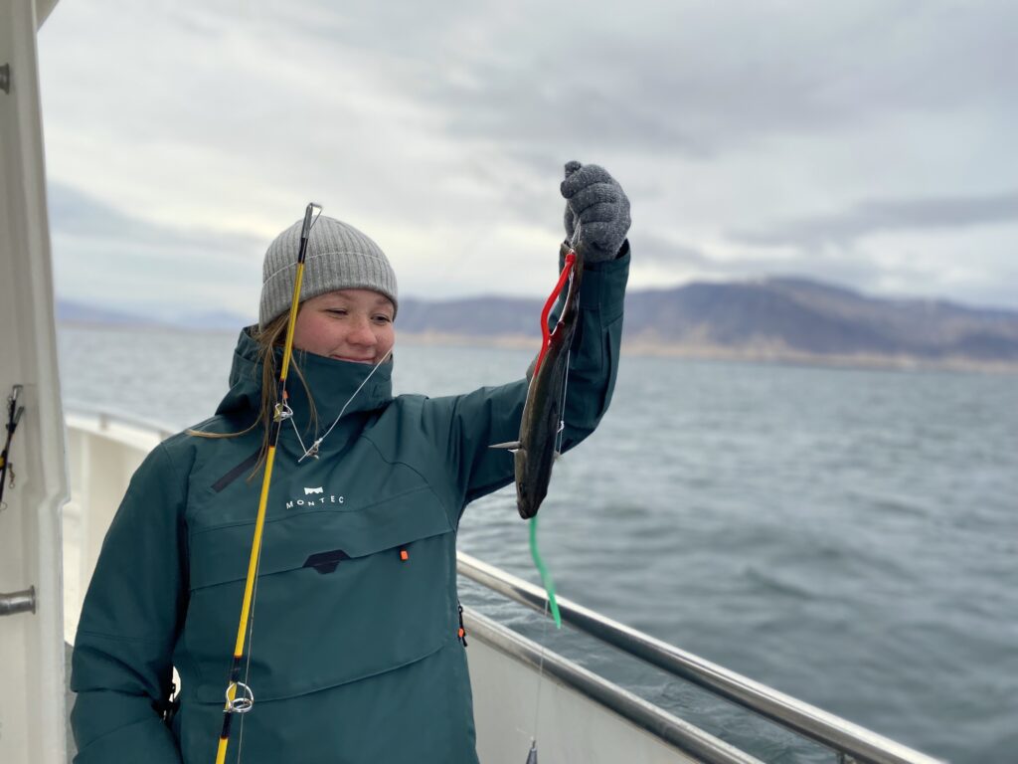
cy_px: 382
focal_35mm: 26
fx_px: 765
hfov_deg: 67.3
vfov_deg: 53.1
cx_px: 509
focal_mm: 4.25
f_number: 1.8
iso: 32
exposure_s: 1/610
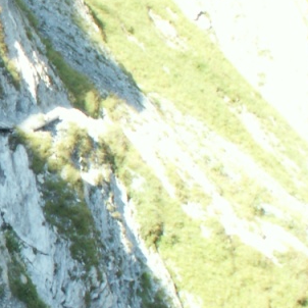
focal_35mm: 105
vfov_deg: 16.6
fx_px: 1057
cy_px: 149
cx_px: -151
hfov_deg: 15.3
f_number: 7.1
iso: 50
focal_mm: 5.86
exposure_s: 1/25
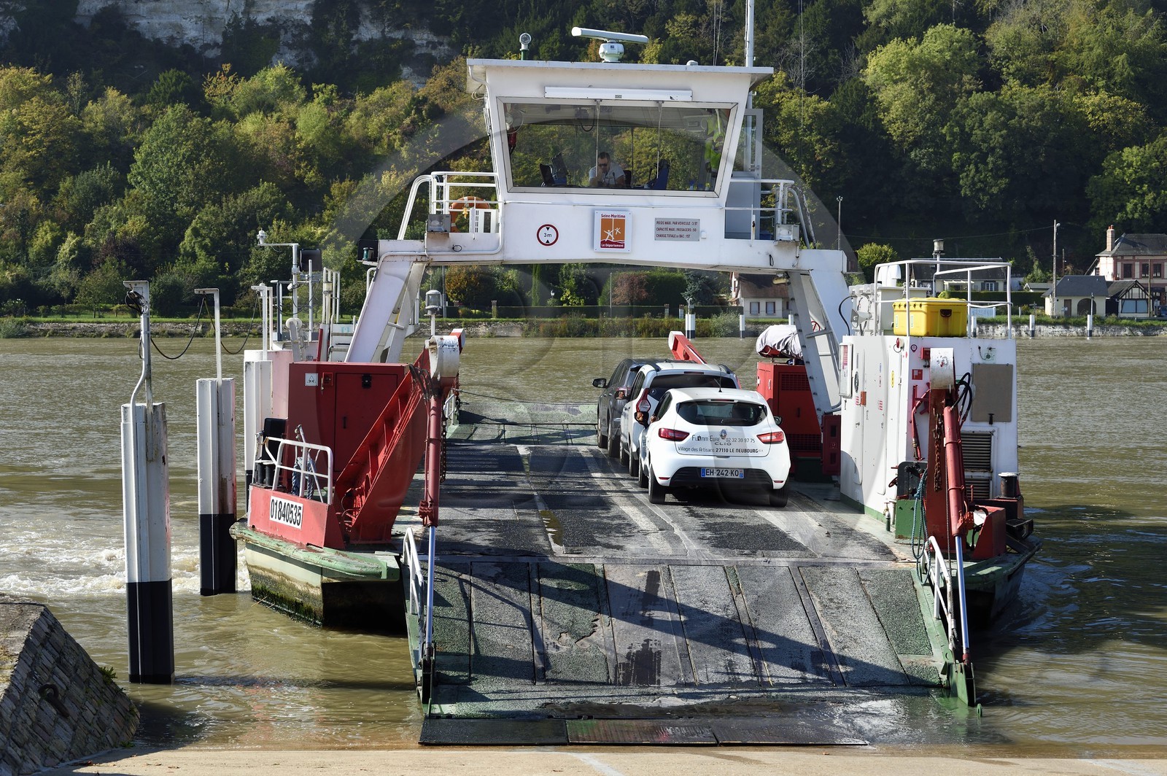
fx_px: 2267
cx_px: 584
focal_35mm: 70
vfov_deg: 19.4
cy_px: 388
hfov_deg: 28.9
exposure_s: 1/500
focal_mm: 70
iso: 200
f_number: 8
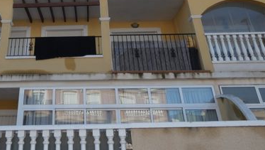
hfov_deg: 47.7
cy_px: -26
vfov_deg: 26.2
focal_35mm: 41
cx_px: 70
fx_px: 288
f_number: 2.8
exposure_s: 1/800
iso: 80
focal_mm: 3.6
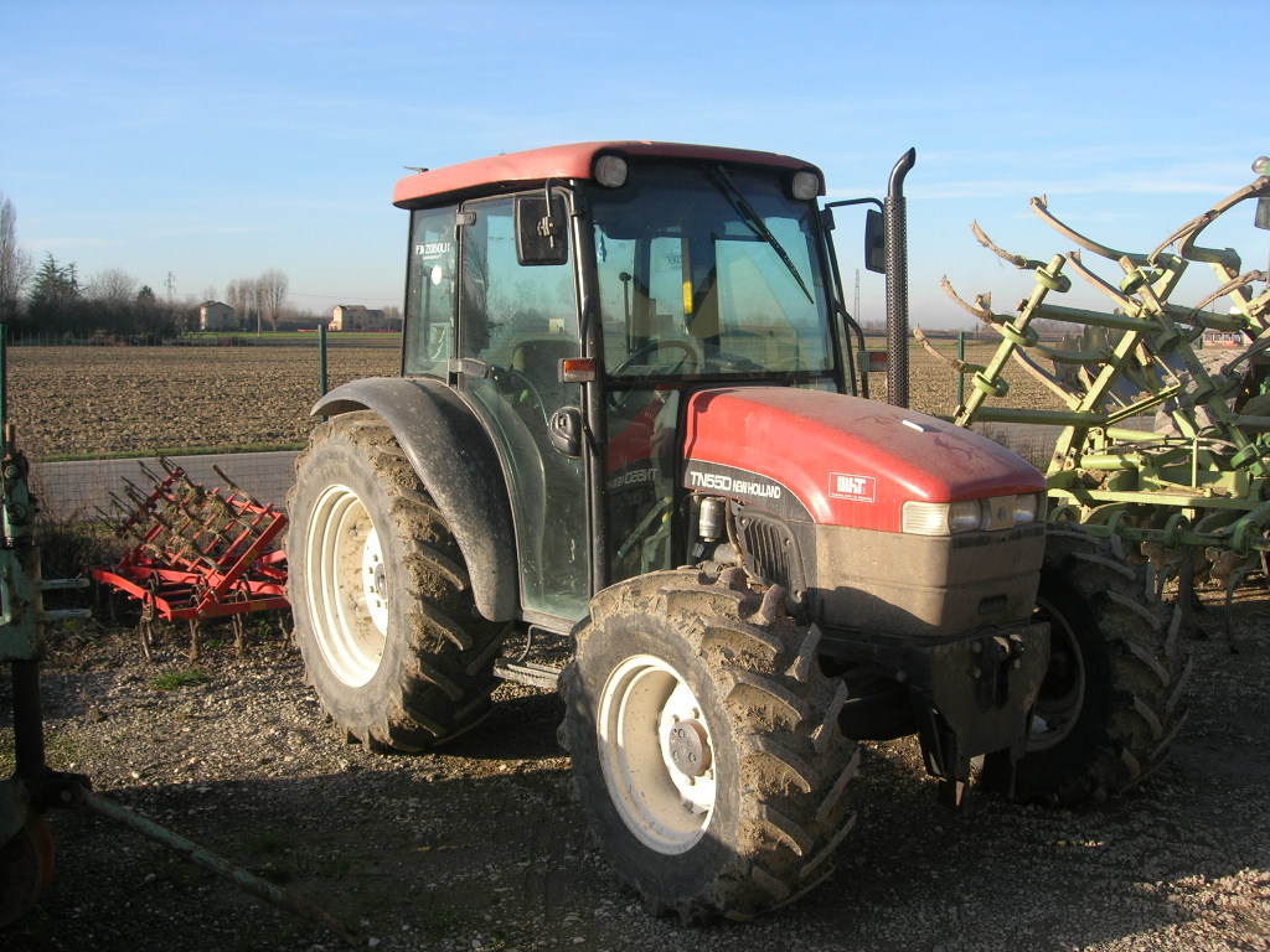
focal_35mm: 38
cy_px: 476
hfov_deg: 49.0
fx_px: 1394
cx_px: 635
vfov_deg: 37.7
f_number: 4.8
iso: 64
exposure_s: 1/294
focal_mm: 7.8
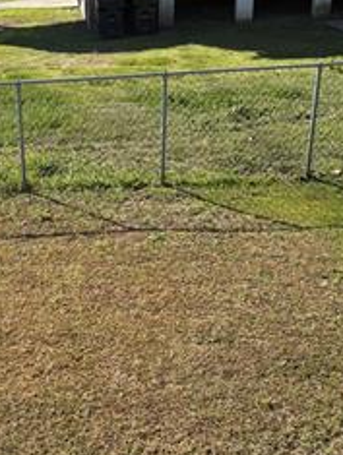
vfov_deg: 36.0
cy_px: 261
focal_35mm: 53
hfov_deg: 27.0
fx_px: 698
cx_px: 60
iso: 64
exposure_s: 1/2012
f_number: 1.6
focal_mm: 5.96
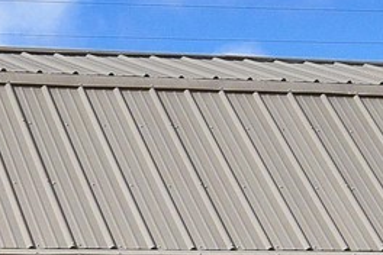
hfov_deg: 12.5
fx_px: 1723
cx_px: -32
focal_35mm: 162
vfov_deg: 8.3
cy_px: 373
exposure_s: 1/400
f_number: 11
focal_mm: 14
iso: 400
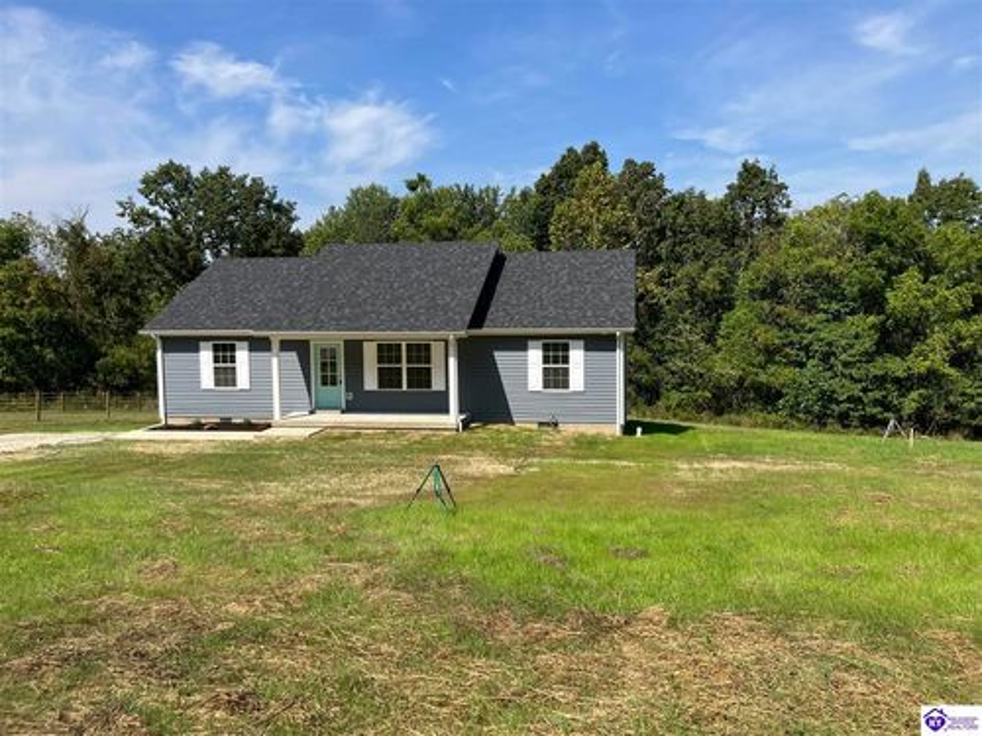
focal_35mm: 28
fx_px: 794
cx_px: 491
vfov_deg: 49.7
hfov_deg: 63.4
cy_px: 368
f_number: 1.8
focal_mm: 3.99
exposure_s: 1/1946
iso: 32
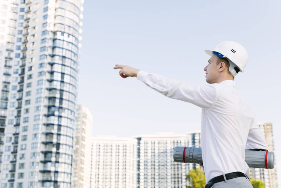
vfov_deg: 27.0
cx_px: 140
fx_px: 390
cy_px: 94
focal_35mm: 50
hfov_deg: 39.6
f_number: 4.5
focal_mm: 50
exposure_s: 1/200
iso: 200
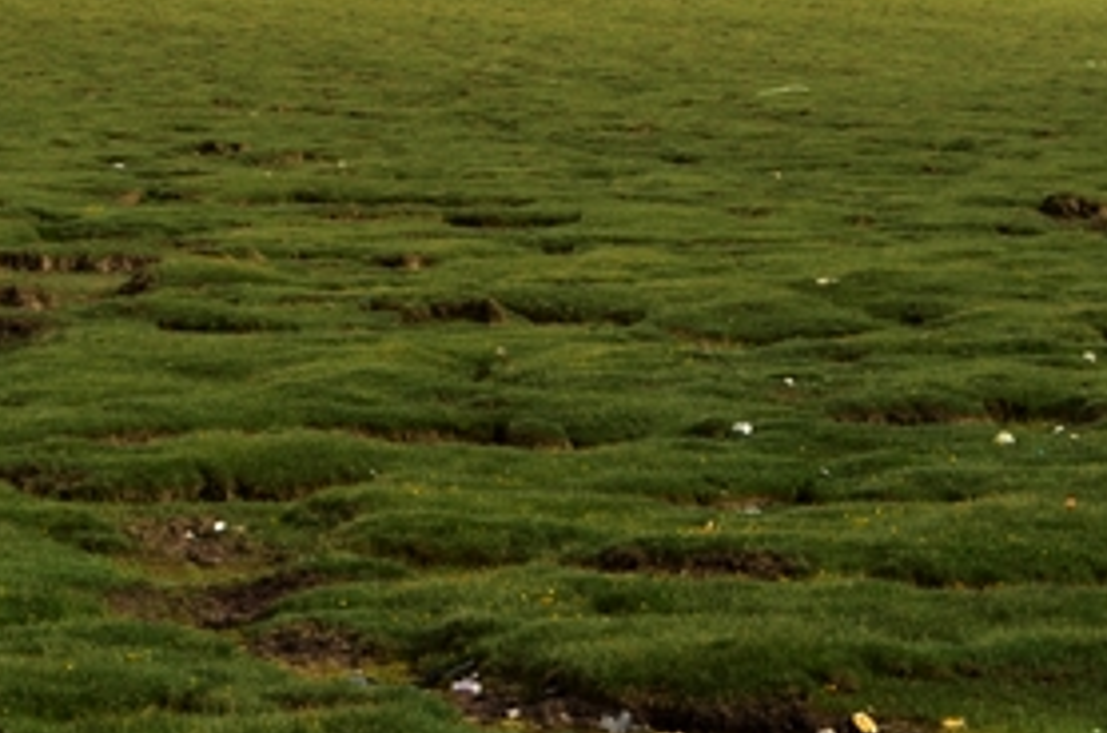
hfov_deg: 9.9
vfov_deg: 6.6
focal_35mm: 204
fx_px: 6259
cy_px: -231
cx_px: -279
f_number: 11
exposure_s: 1/30
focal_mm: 42
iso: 100
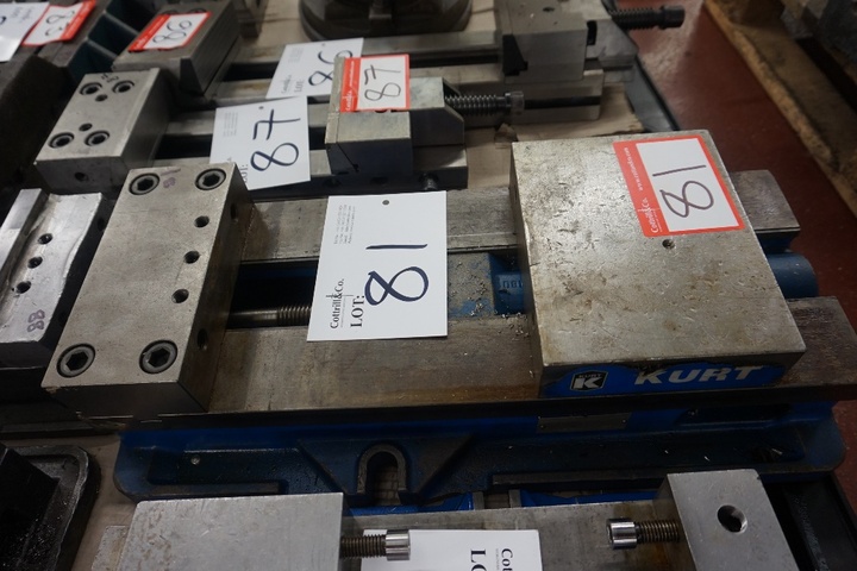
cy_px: 286
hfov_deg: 73.7
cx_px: 428
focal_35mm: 24
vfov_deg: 53.1
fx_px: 571
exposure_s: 1/60
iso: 800
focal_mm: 16
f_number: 4
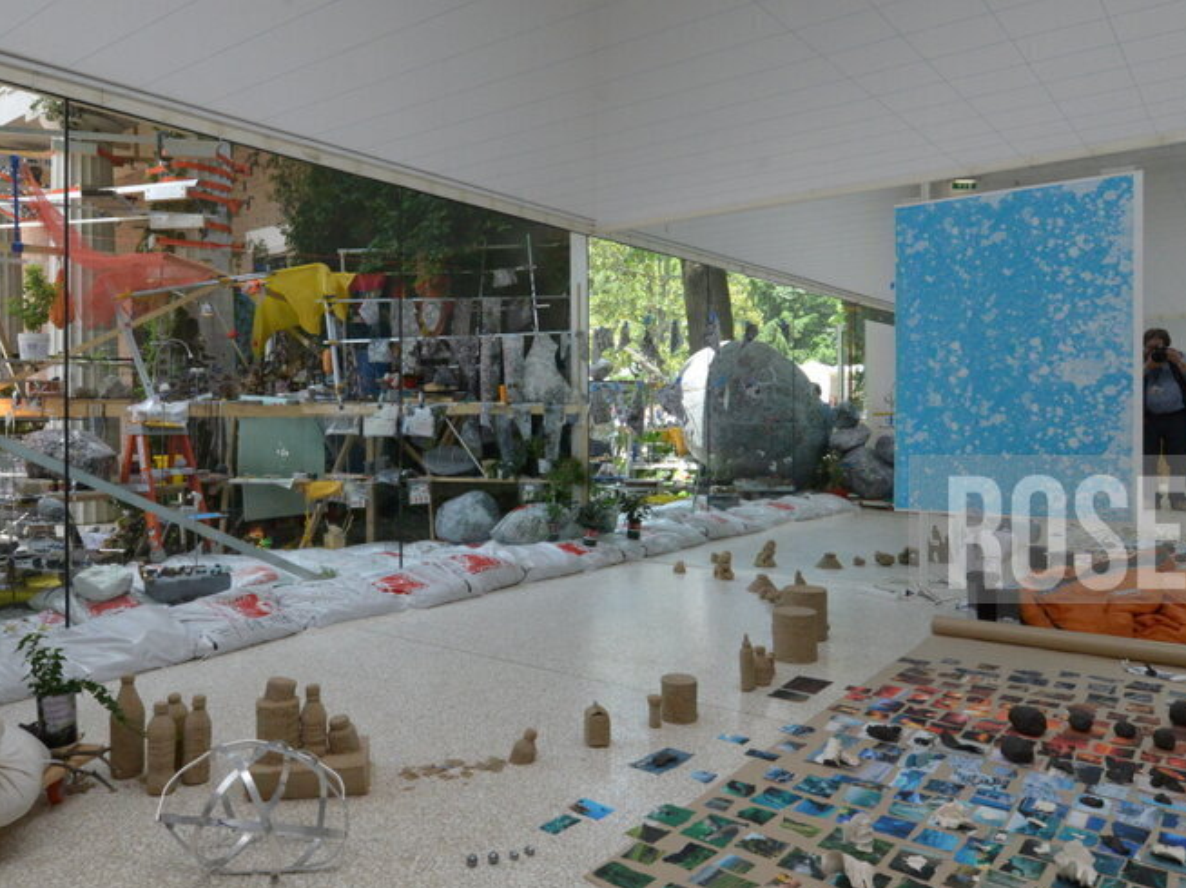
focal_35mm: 27
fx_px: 925
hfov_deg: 65.0
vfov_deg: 51.3
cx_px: 510
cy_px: 420
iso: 3200
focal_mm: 17
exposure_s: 1/500
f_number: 11
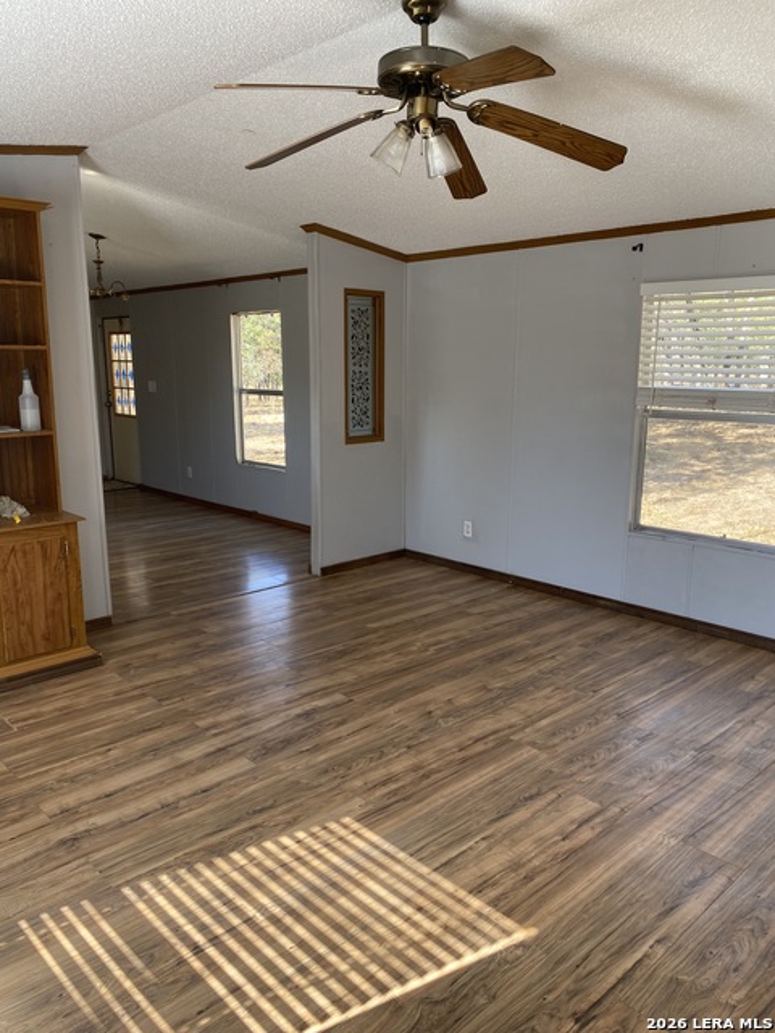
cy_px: 516
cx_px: 388
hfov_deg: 53.1
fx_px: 776
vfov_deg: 67.3
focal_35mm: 26
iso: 40
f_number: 1.8
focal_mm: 4.25
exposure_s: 1/122
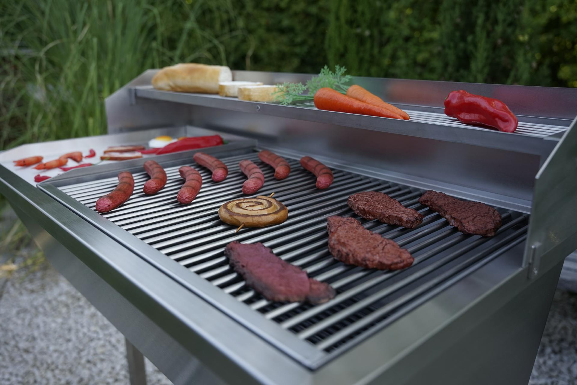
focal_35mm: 30
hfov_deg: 61.6
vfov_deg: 43.3
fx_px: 484
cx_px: 288
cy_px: 192
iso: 250
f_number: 3.5
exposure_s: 1/500
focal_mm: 30.2
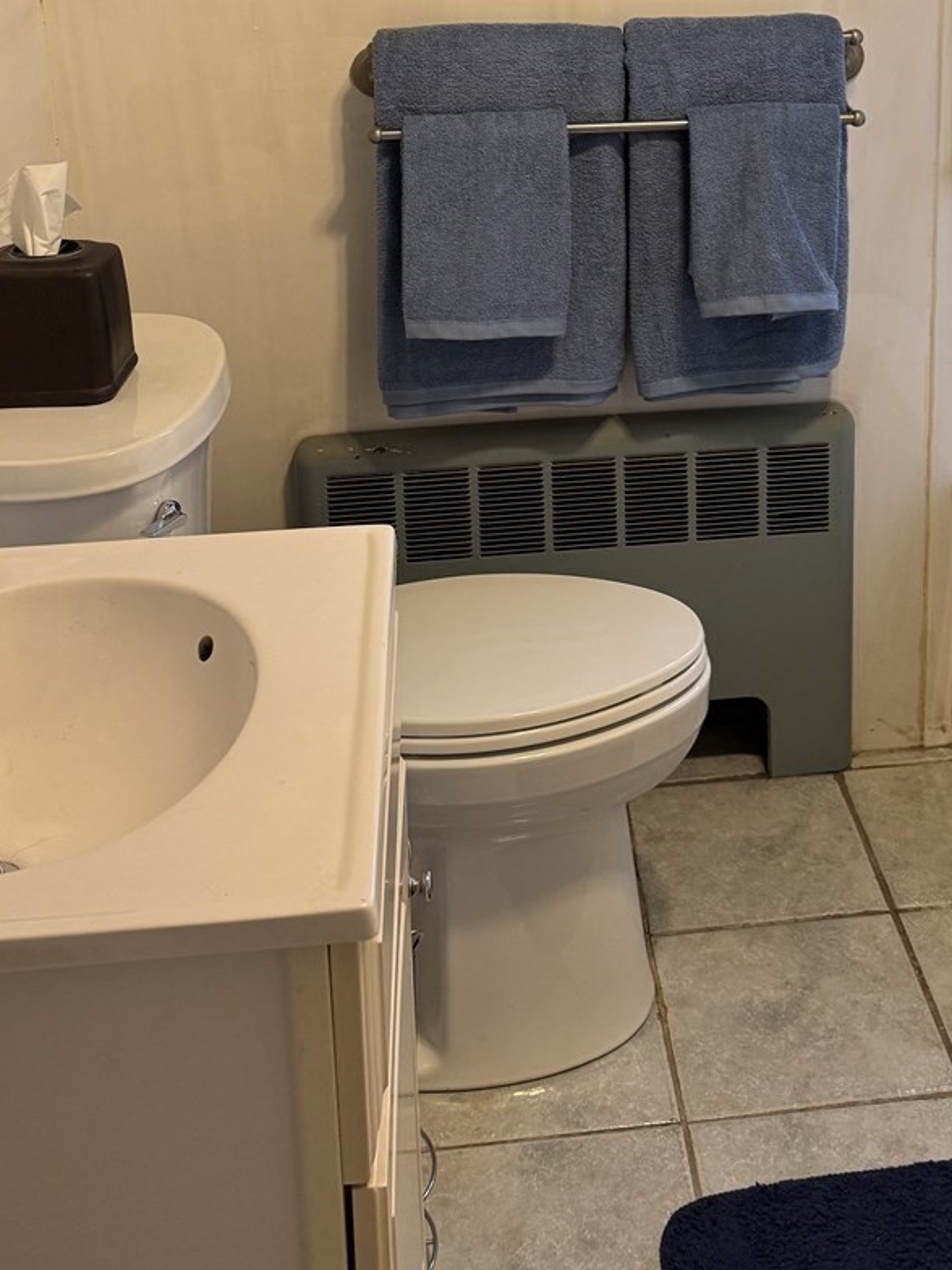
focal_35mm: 47
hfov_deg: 30.5
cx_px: 680
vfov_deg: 38.5
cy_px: 209
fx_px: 1723
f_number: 1.78
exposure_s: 1/79
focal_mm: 6.76
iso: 200
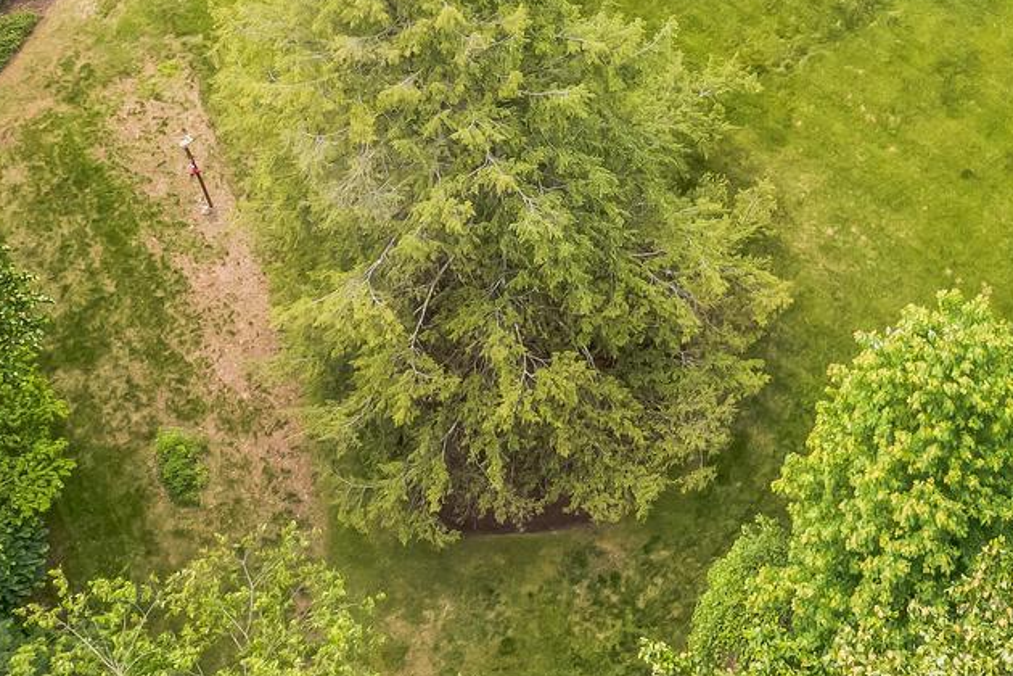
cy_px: -381
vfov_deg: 14.0
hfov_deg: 21.4
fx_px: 2560
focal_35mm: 91
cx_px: 1084
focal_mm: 10.3
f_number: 4.5
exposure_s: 1/160
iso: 100
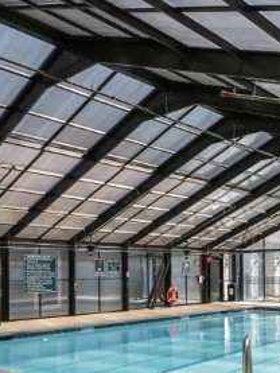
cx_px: 148
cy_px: 299
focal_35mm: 40
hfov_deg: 36.0
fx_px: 431
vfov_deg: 44.5
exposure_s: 1/125
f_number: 16
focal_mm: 16
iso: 400
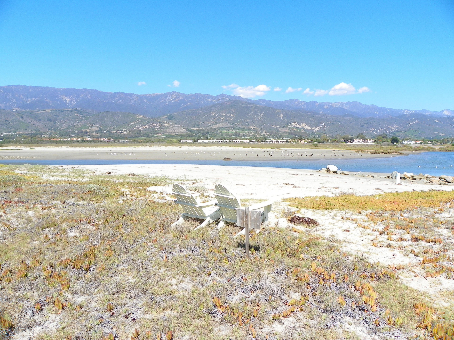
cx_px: 227
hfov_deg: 67.3
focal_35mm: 26
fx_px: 341
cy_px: 170
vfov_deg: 53.1
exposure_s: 1/250
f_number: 5
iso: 64
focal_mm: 4.6
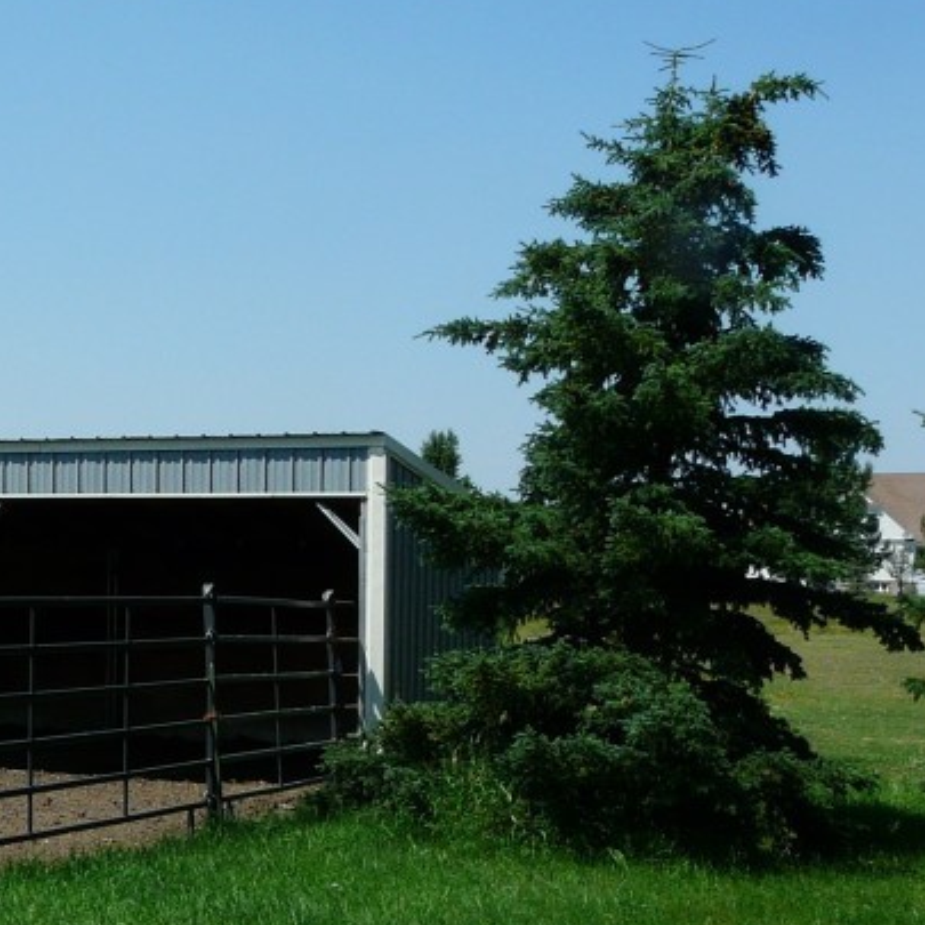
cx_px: -224
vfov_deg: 22.7
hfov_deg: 21.0
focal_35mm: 76
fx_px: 2298
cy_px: 589
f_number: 6.3
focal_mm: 5.6
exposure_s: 1/400
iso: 100
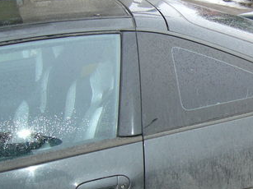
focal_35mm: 73
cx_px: 260
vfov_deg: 20.1
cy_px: 119
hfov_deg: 25.2
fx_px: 533
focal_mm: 5.8
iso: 100
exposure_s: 1/200
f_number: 2.8
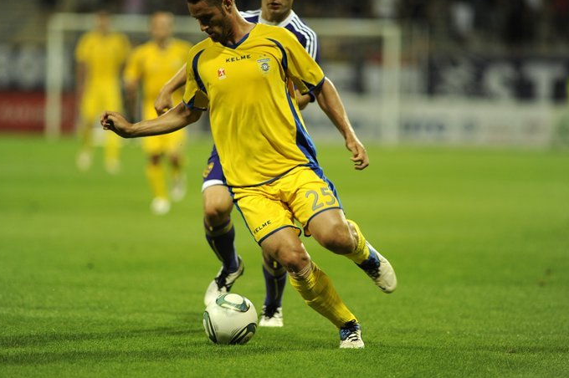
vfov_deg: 3.9
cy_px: 174
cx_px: 275
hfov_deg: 5.8
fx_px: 5574
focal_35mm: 353
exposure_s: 1/640
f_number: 2.8
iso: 1000
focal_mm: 300
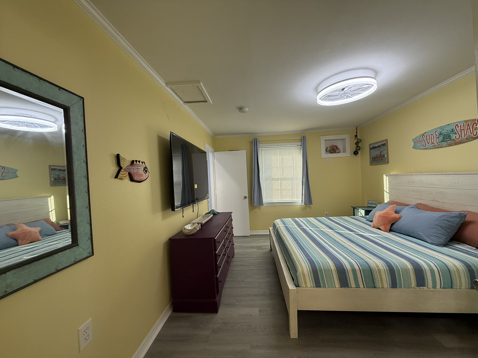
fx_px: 193
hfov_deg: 102.1
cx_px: 239
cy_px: 179
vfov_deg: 85.7
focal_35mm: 14
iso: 160
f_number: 2.2
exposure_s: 1/120
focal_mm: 2.22
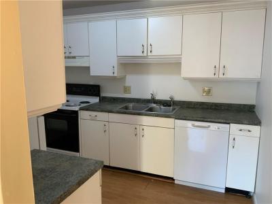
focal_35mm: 29
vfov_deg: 48.2
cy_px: 102
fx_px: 228
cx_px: 136
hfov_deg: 61.7
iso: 64
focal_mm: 3
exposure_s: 1/60
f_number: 1.8
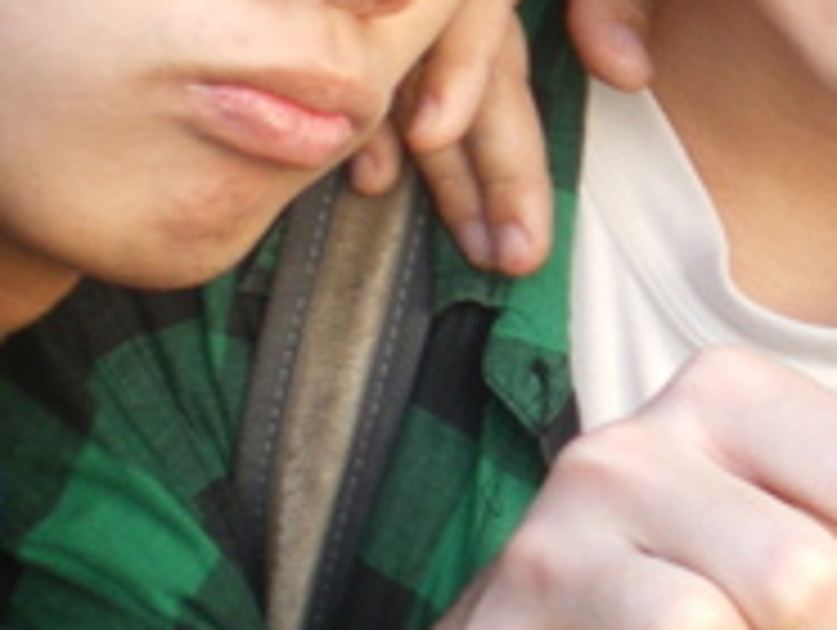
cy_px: -198
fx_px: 2808
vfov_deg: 12.4
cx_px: 936
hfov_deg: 16.4
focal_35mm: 116
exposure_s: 1/50
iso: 125
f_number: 3.1
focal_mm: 6.3
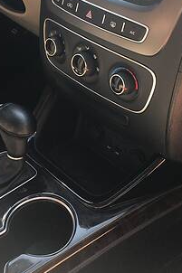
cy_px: 70
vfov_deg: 32.8
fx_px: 455
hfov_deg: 22.6
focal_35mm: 60
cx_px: 95
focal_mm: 4.2
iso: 32
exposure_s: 1/100
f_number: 2.2
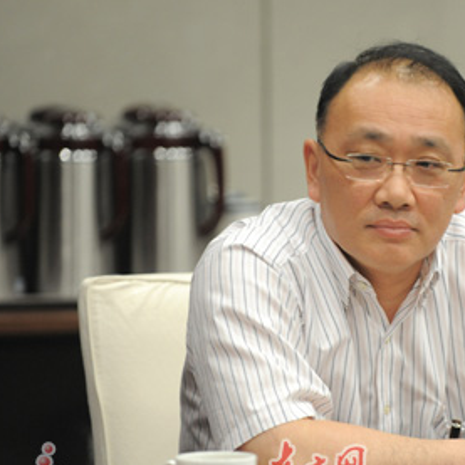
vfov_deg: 6.0
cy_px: 264
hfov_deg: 6.0
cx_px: 396
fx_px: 4423
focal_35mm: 291
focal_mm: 190
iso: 2000
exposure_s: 1/160
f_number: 2.8
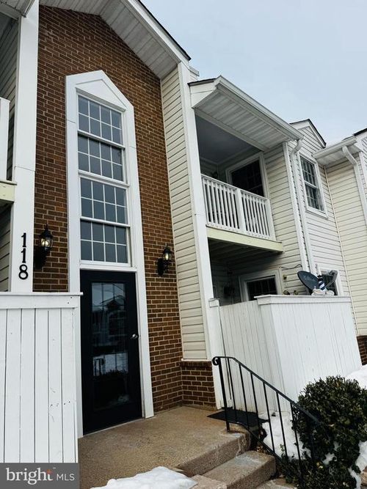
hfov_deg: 56.8
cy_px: 244
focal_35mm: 24
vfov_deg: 71.6
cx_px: 184
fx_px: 339
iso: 80
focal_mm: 6.76
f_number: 1.78
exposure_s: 1/2959
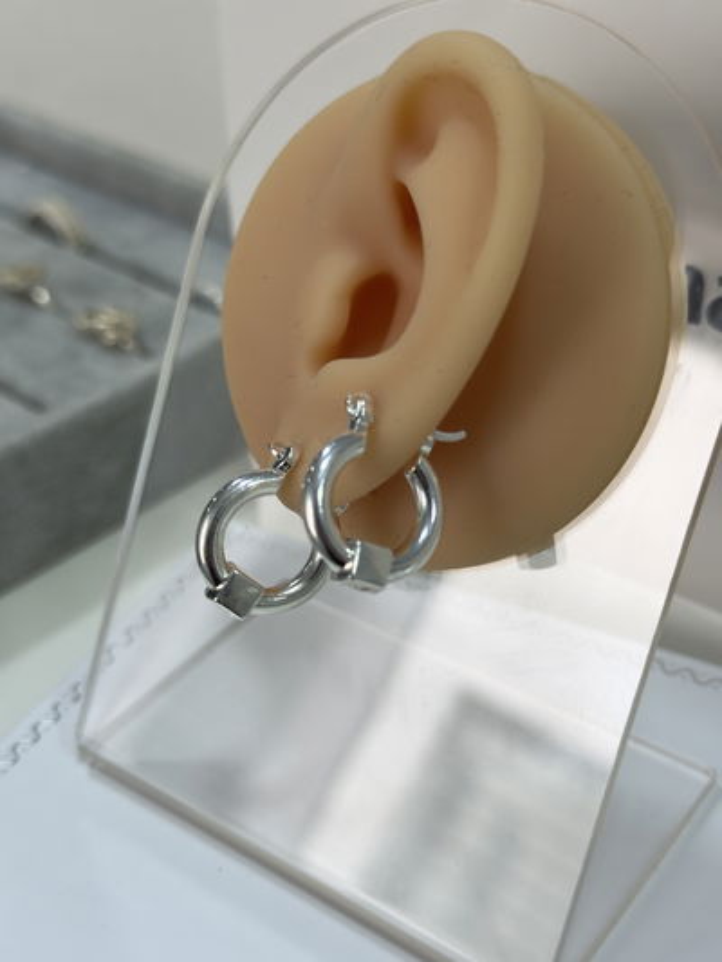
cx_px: 361
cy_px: 481
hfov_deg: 30.3
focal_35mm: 48
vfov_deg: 39.6
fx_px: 1334
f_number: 1.78
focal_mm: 6.76
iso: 80
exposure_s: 1/100
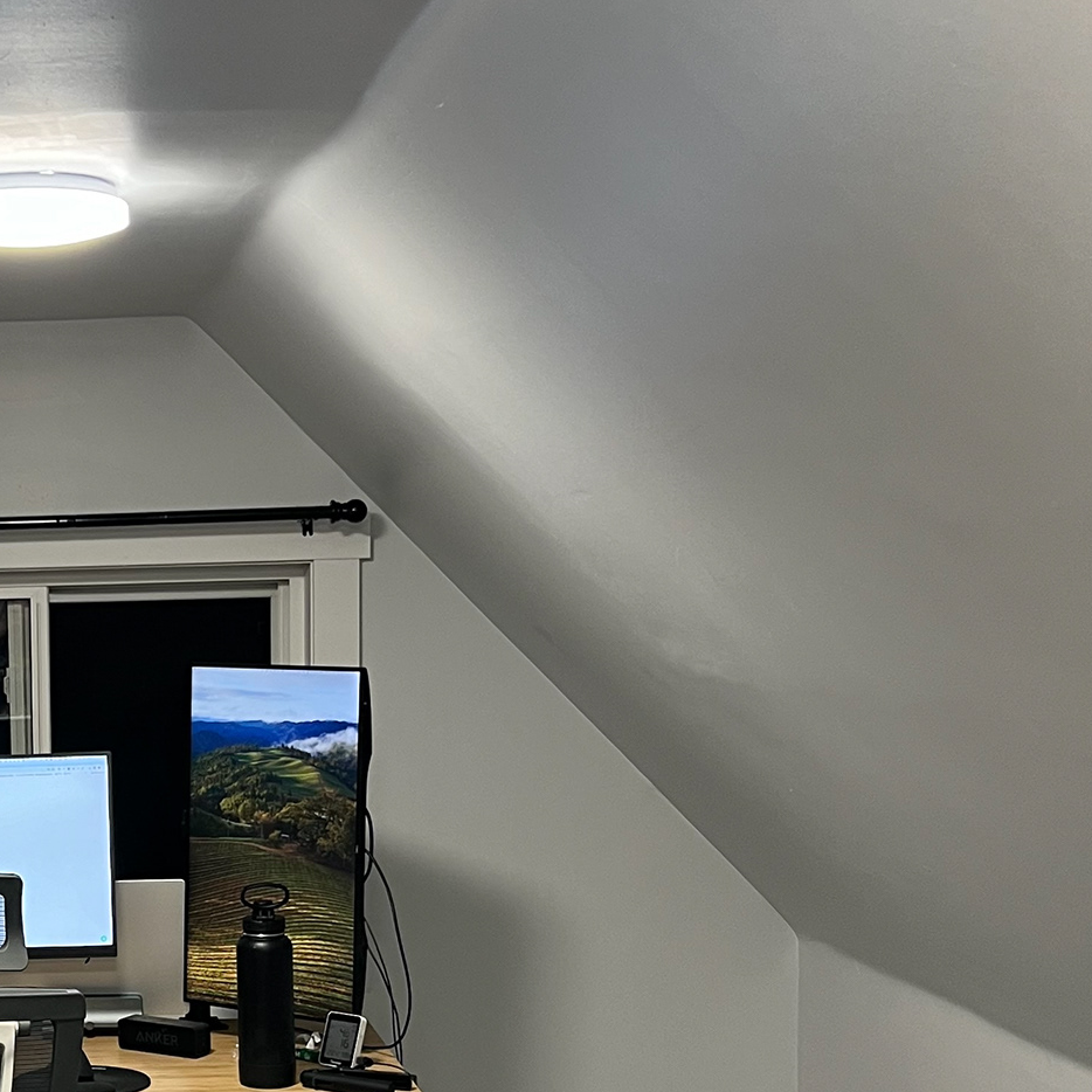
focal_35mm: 63
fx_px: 2248
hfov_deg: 25.8
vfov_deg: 26.9
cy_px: 828
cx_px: -25
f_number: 1.5
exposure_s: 1/60
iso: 100
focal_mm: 5.7
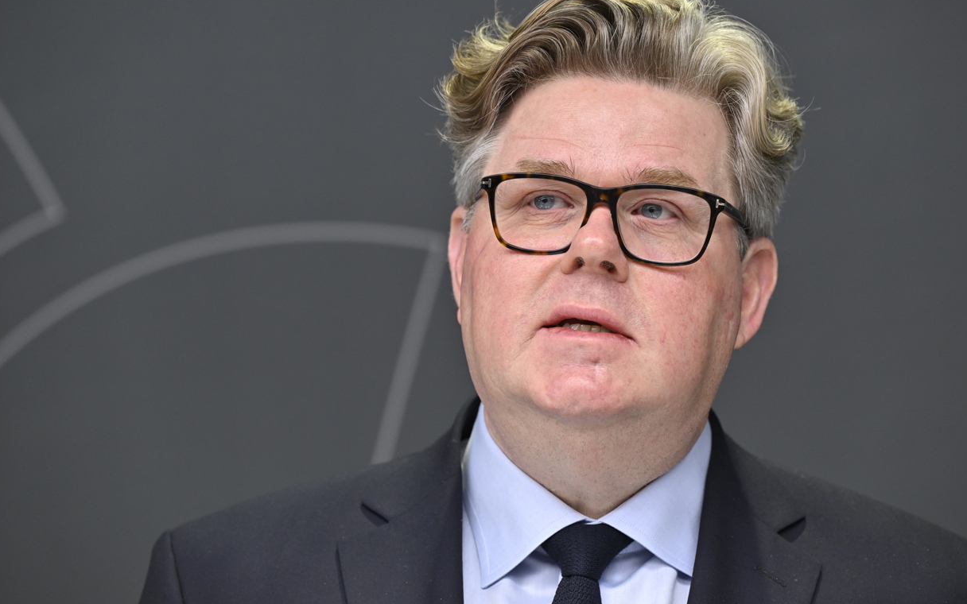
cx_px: 536
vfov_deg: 7.0
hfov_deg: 11.1
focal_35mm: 188
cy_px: 291
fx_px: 4955
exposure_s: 1/200
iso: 1000
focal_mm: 165
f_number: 4
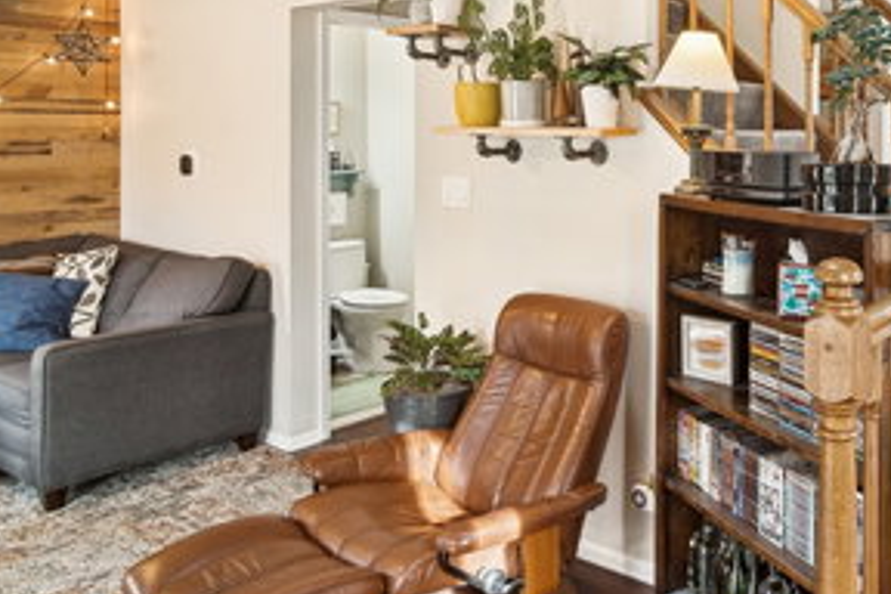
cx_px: 715
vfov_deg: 42.1
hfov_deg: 57.3
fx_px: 742
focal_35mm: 30
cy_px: 139
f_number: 8
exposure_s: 1/8
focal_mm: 12
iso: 200
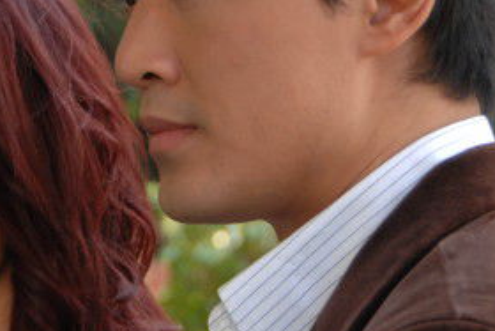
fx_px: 3315
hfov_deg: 8.5
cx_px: -50
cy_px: 157
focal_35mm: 241
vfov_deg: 5.7
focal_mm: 60
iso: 400
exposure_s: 1/200
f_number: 4.8
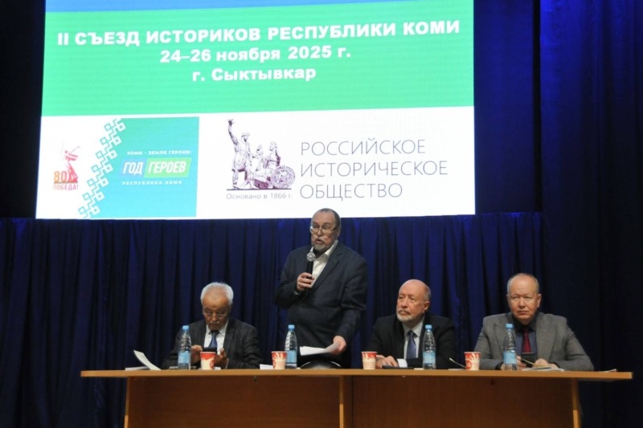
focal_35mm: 52
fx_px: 937
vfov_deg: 25.7
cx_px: 322
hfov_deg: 37.9
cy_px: 214
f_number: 4.5
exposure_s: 1/100
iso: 1250
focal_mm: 35
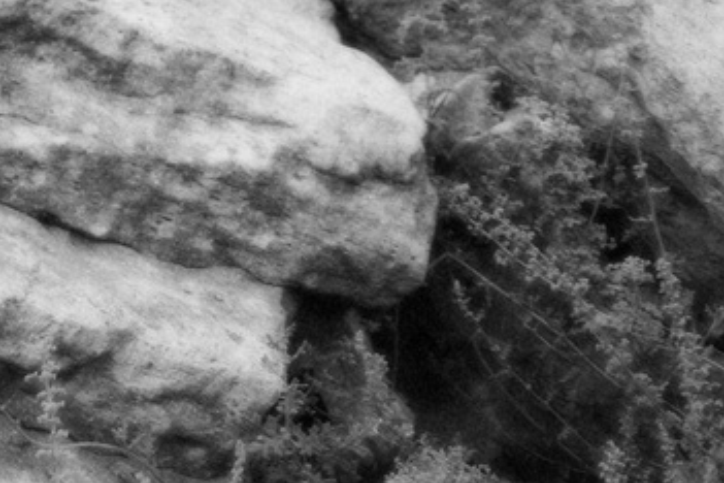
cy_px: -900
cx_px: -1677
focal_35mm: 365
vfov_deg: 3.7
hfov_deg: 5.2
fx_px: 7340
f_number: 1.8
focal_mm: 50
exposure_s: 1/400
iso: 100
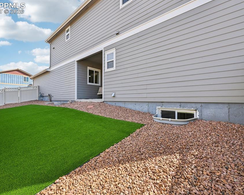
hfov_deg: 93.0
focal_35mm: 16
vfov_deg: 80.4
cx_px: 115
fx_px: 116
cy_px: 96
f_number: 11
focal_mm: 14
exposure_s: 1/25
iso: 64
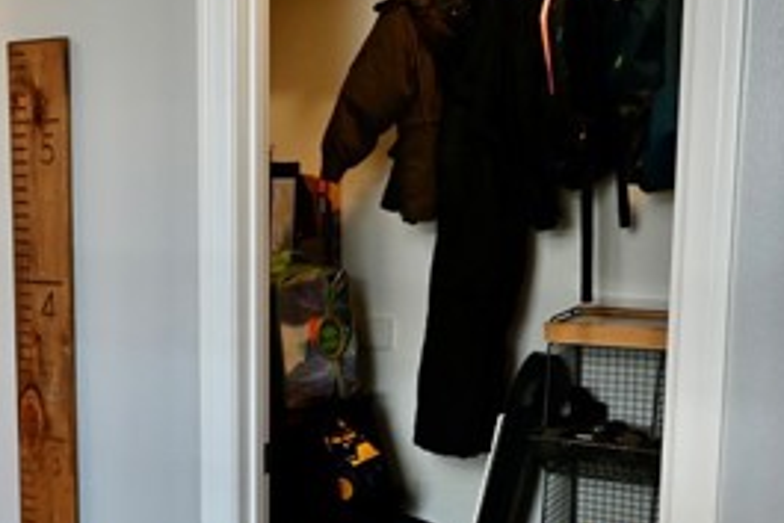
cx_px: 68
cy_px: 347
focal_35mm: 58
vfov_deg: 23.3
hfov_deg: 32.6
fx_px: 1264
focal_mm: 16
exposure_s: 1/125
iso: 1000
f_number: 3.5
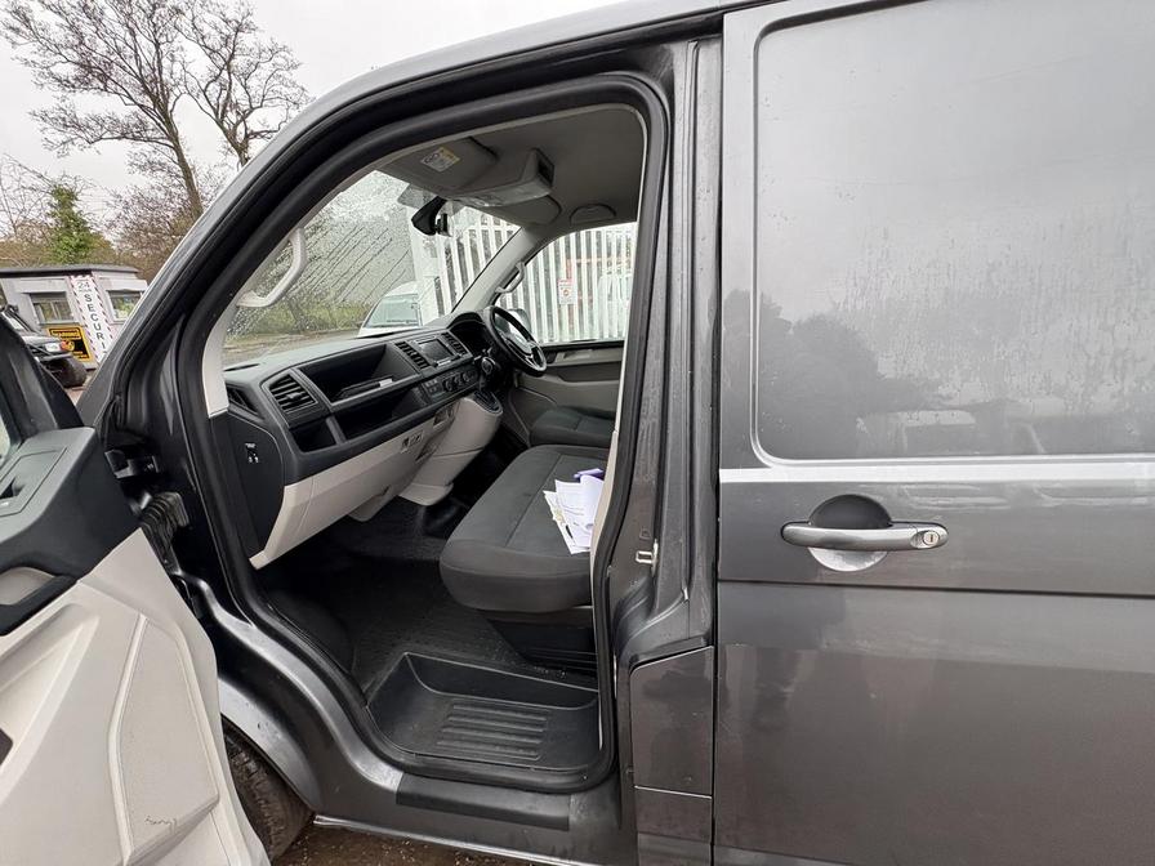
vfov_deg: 85.7
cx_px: 578
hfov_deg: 102.1
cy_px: 433
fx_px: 467
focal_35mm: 14
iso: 80
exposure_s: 1/99
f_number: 2.2
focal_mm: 2.22
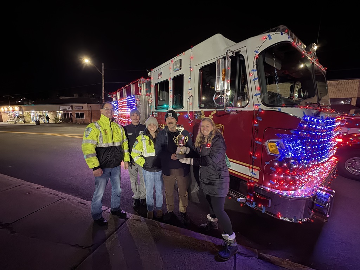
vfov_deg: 85.7
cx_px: 180
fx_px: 146
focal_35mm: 14
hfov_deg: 102.1
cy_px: 135
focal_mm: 2.22
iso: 800
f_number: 2.2
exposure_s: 1/12
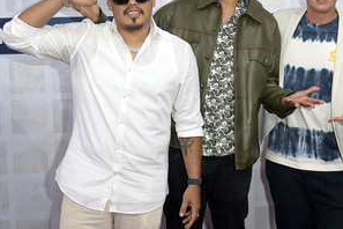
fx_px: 448
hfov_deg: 40.8
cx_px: 255
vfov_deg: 28.3
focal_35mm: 47
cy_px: 60
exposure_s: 1/200
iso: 640
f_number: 7.1
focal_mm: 31
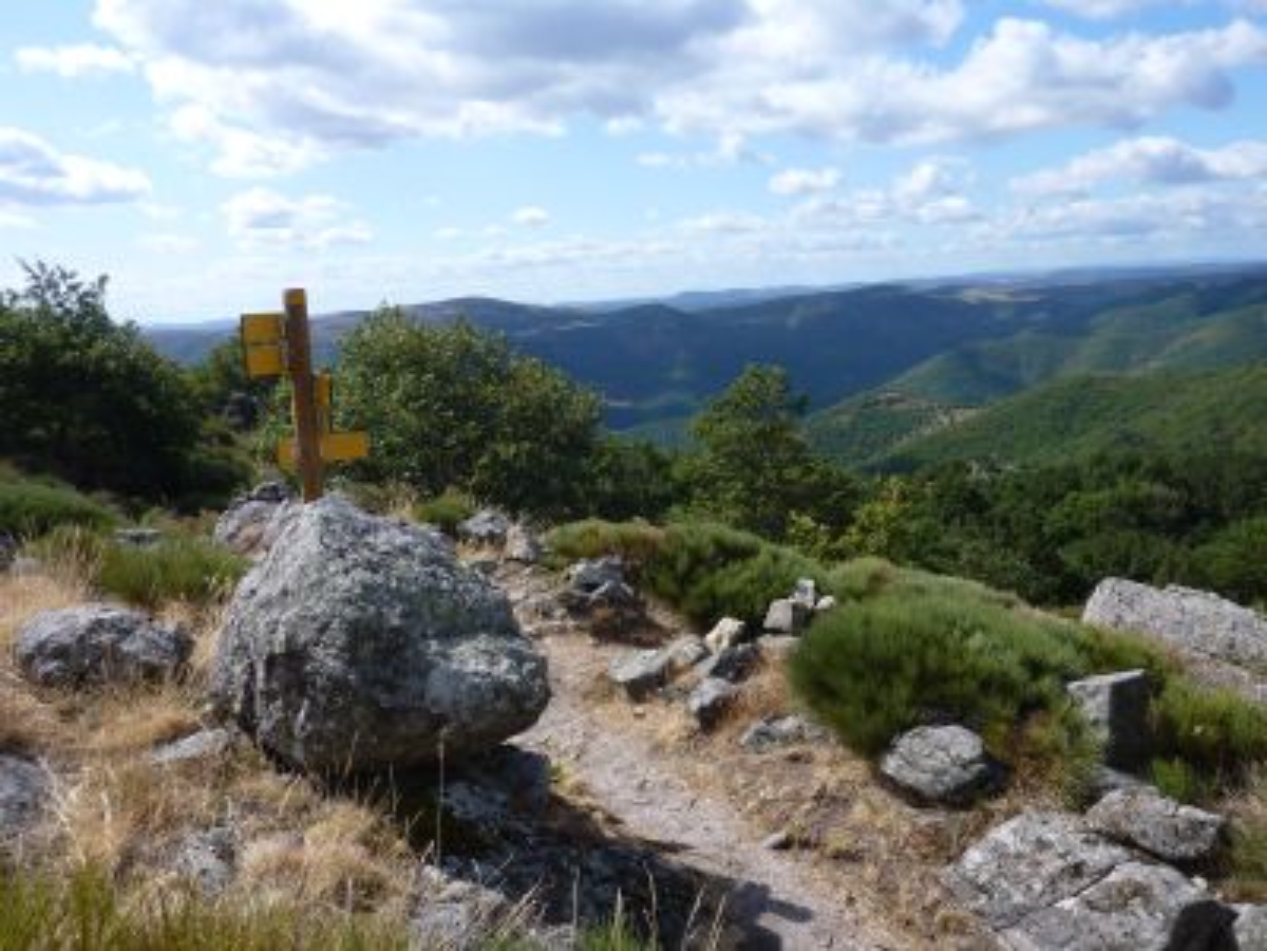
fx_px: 915
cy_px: 476
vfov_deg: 54.9
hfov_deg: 69.4
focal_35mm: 25
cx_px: 634
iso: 80
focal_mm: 4.1
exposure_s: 1/500
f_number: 4.5
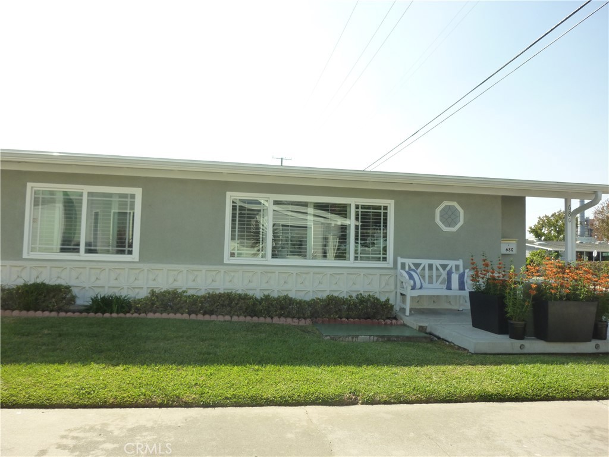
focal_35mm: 25
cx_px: 304
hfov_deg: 69.4
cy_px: 228
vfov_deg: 54.9
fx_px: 440
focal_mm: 4.5
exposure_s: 1/400
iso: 125
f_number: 3.3
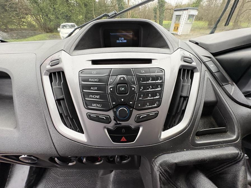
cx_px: 126
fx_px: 102
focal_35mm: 14
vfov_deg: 85.7
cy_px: 94
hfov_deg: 102.1
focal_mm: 2.22
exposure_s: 1/68
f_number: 2.2
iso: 200
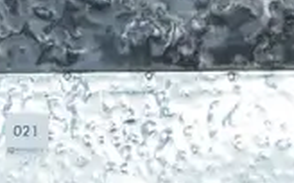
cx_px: -9
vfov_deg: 2.5
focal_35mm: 531
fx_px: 4249
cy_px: -240
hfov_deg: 4.0
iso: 2500
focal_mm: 40
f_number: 5.6
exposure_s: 1/250
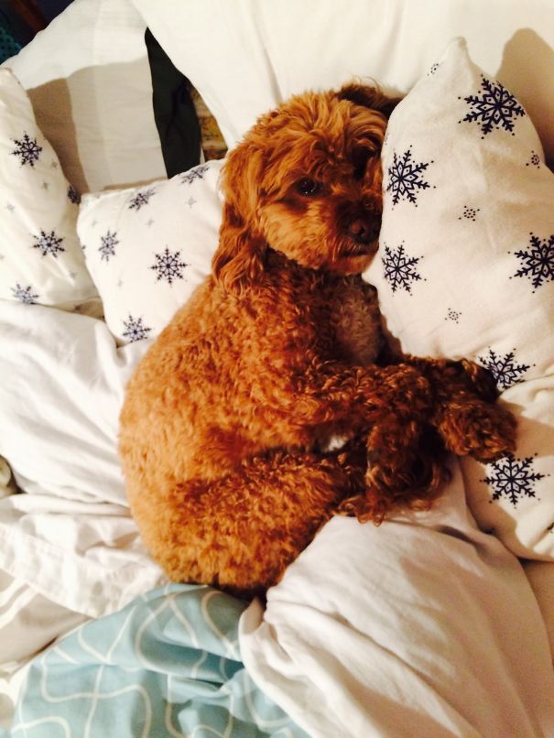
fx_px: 619
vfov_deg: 61.6
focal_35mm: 29
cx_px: 277
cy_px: 369
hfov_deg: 48.3
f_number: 2.2
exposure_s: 1/24
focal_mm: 4.15
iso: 320
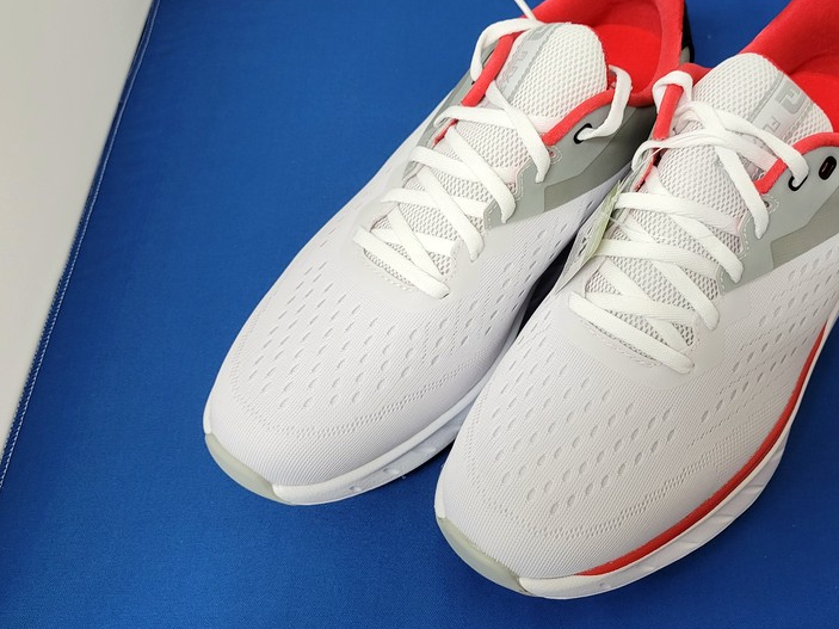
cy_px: 260
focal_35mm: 37
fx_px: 897
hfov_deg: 49.4
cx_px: 549
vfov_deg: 38.5
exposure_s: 1/120
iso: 250
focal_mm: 5.4
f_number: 1.8
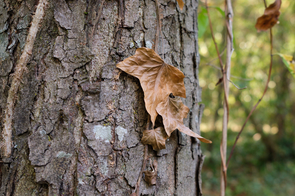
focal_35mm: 43
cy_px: 93
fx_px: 352
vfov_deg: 31.2
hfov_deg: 45.4
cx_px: 156
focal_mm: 23
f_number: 4
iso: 640
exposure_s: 1/125
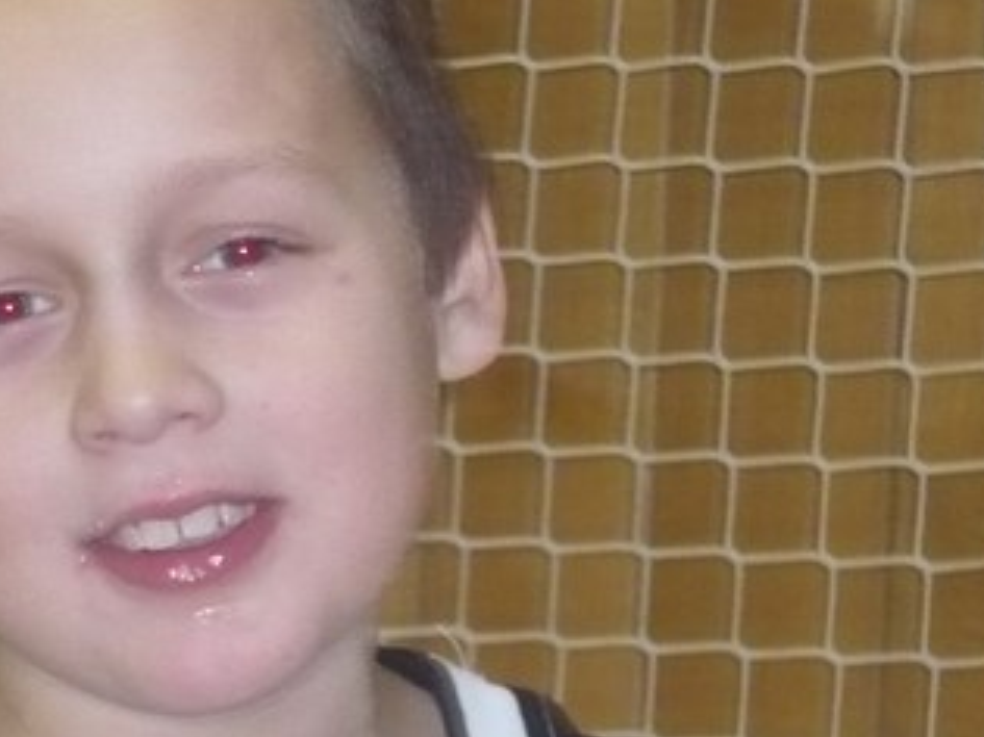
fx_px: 7786
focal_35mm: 274
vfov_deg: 5.4
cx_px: 269
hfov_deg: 7.2
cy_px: 593
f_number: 5
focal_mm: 17.4
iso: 500
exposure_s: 1/30
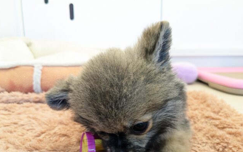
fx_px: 192
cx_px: 121
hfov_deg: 64.6
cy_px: 90
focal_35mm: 29
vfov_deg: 43.0
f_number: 1.73
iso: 155
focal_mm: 4.38
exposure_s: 1/99.9
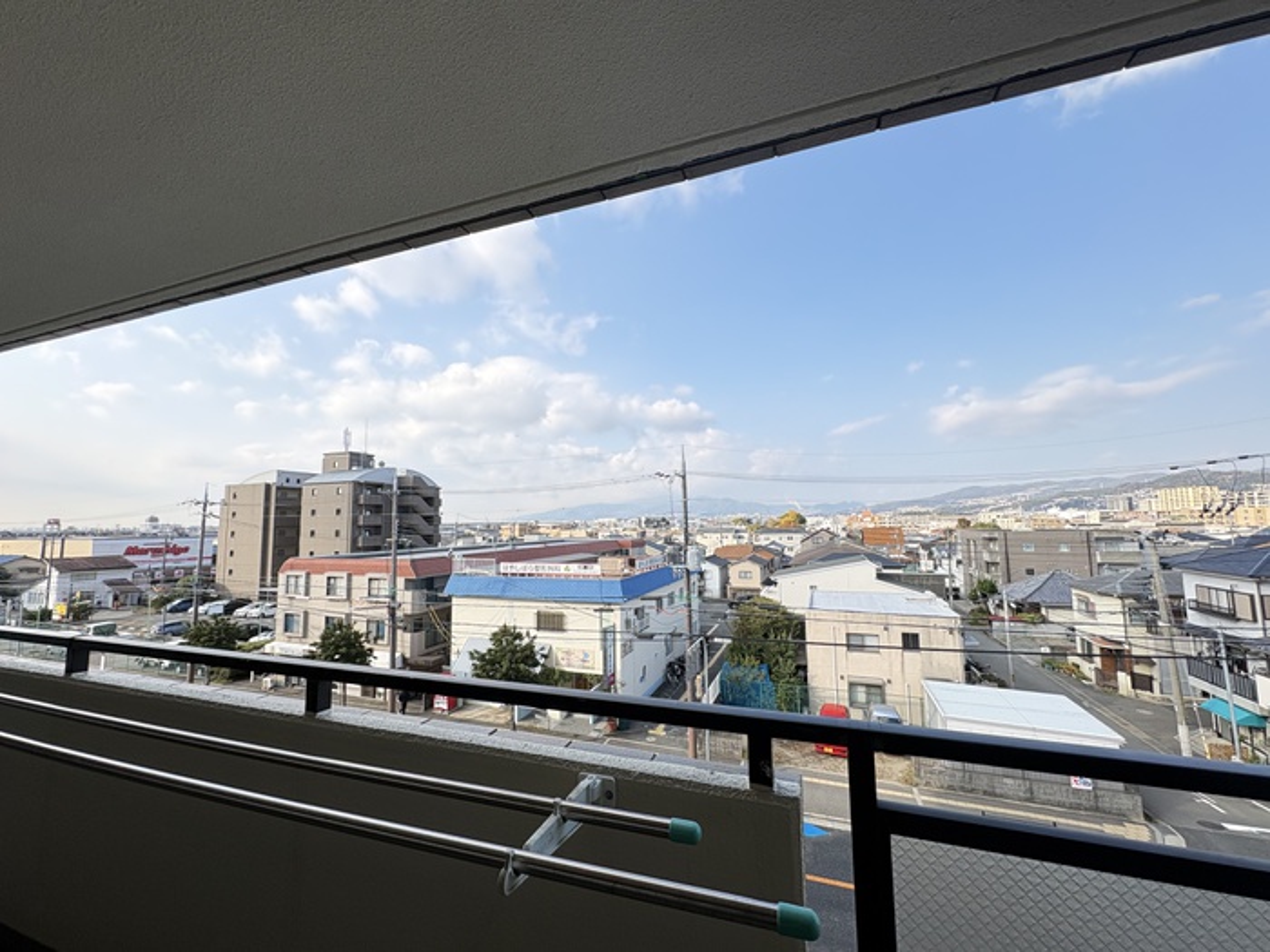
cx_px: 635
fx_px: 514
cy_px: 476
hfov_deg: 102.1
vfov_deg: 85.7
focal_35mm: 14
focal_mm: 2.22
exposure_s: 1/505
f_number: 2.2
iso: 40
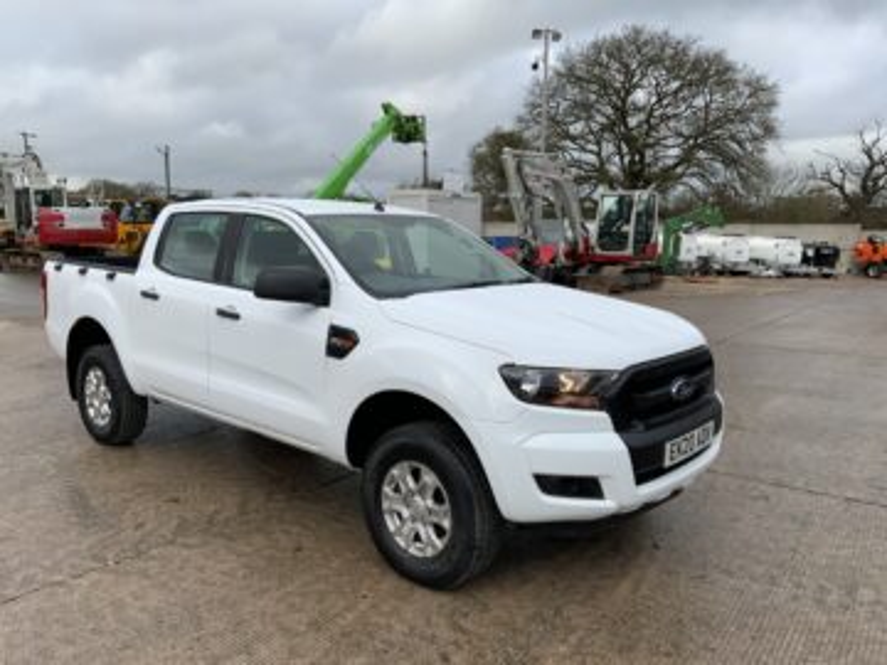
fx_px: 743
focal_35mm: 29
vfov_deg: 48.2
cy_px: 332
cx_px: 444
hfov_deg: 61.7
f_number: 1.8
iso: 16
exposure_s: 1/683
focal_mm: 3
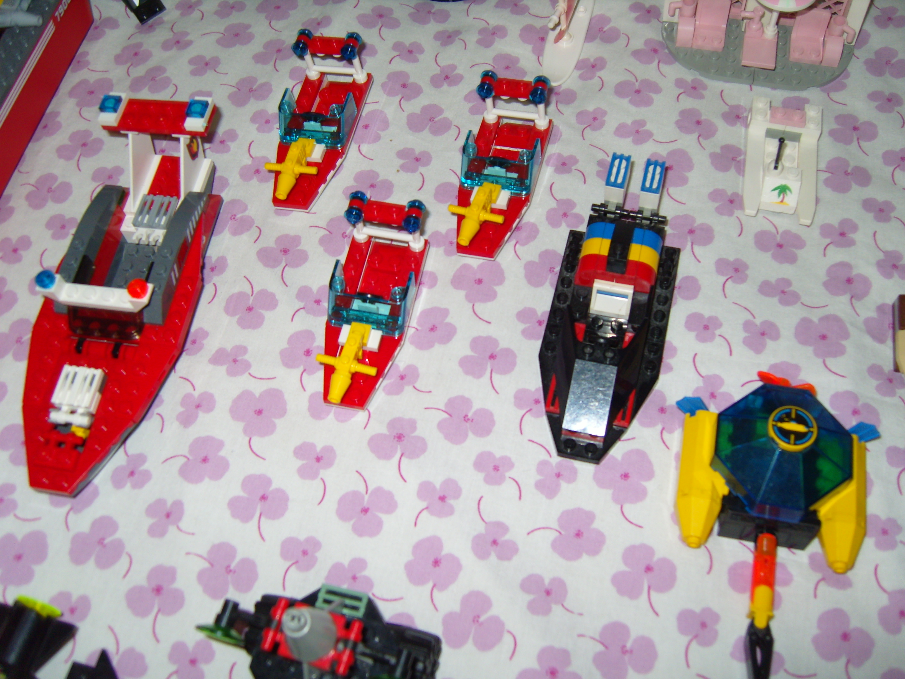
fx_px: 915
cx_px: 452
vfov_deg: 40.7
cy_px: 340
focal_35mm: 35
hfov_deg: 52.6
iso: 100
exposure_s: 1/30
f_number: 2.8
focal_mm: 7.4
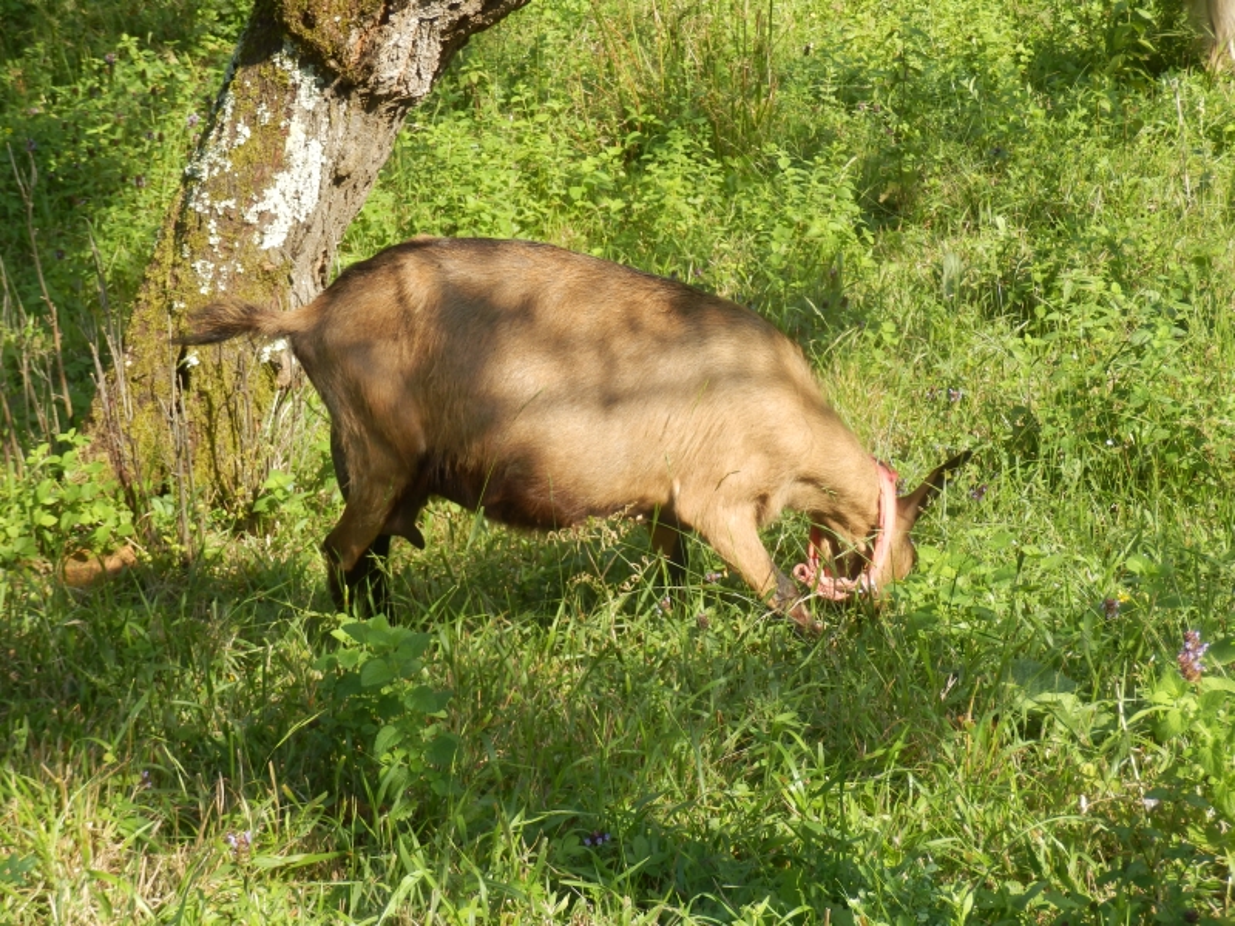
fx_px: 3960
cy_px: 463
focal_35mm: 111
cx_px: 618
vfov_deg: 13.3
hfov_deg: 17.7
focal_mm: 19.6
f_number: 5.5
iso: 80
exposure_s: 1/125
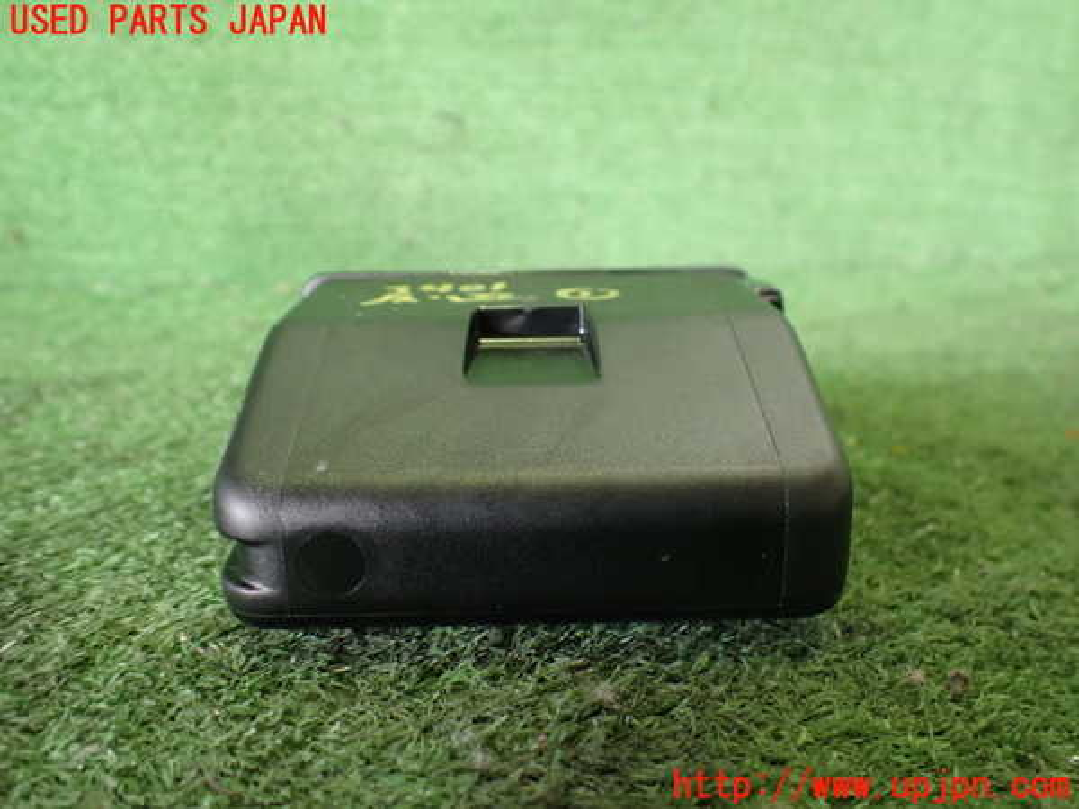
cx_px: 540
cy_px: 404
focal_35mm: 30
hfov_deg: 60.0
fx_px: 935
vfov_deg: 46.8
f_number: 2.3
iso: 800
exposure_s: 1/80
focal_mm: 5.4
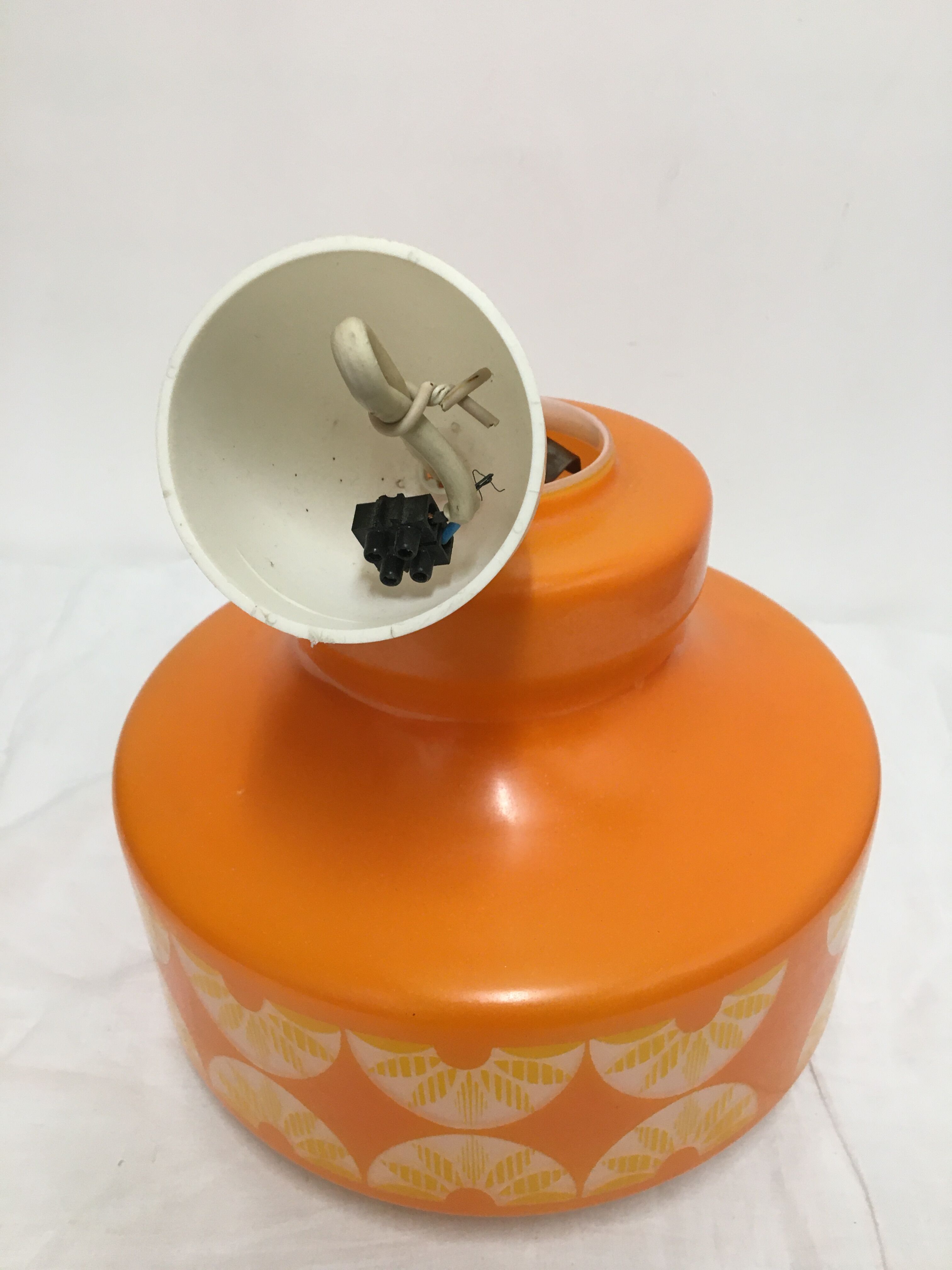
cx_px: 476
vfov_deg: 61.7
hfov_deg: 48.2
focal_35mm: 29
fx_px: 1063
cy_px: 635
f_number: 2.2
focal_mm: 4.15
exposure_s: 1/33
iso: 50
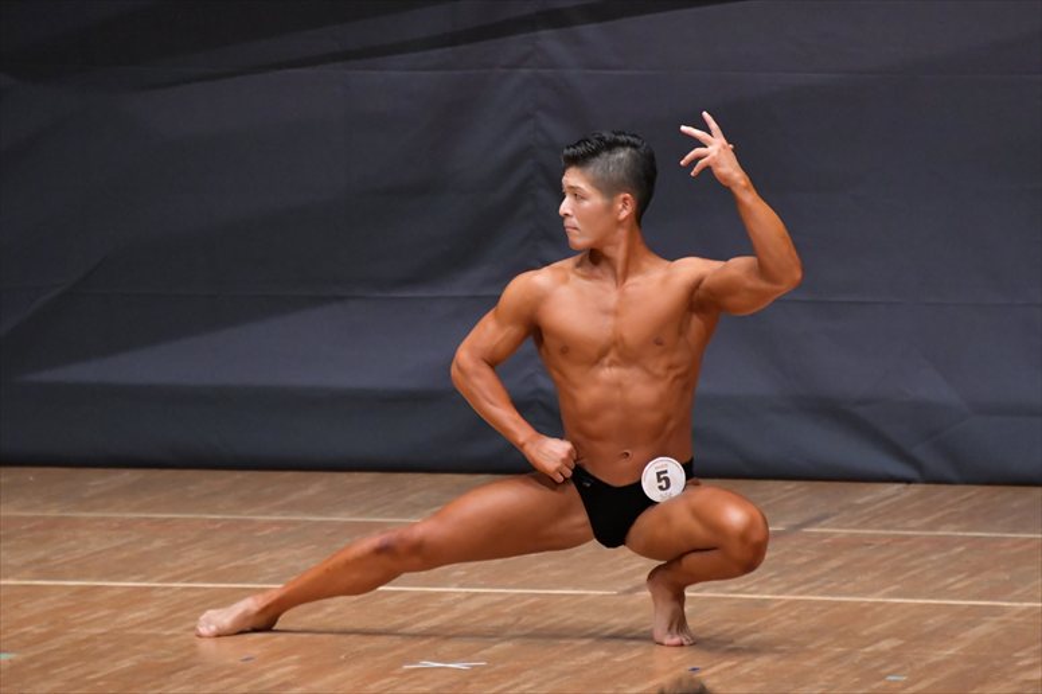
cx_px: 521
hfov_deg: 4.6
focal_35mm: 450
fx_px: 13019
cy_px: 347
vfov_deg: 3.1
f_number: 5.6
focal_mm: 300
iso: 6400
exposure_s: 1/400
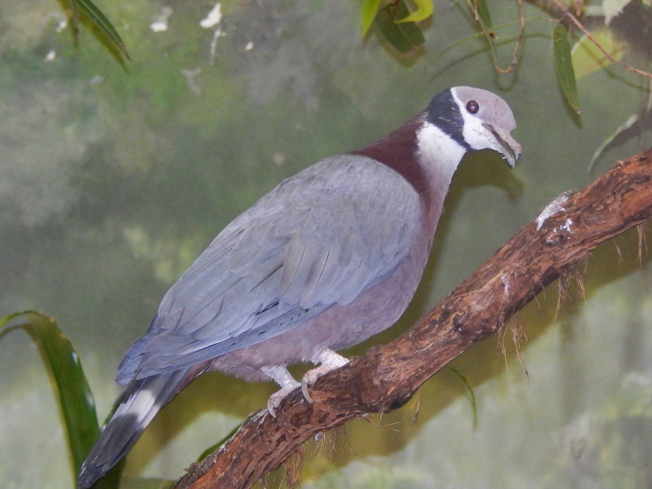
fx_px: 5990
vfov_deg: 4.7
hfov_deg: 6.2
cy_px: 244
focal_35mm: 318
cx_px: 326
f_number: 5.7
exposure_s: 1/60
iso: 1400
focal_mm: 56.5
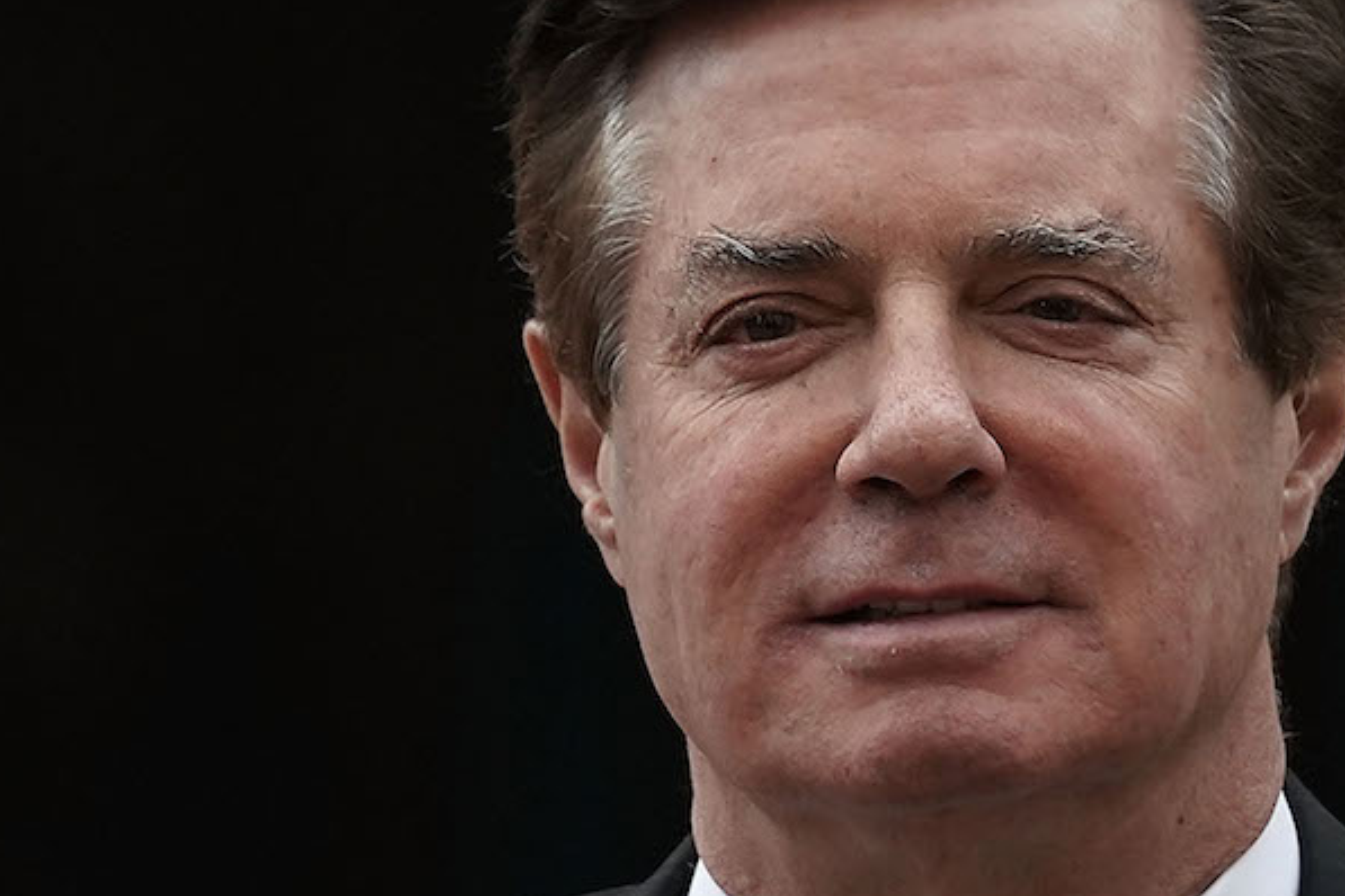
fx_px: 24544
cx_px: 1383
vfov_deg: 2.1
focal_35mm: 657
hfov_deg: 3.1
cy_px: 624
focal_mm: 297
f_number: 5.6
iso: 1600
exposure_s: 1/1250
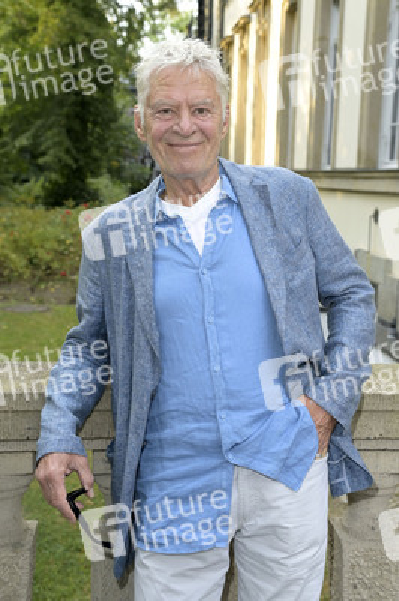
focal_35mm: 50
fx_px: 833
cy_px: 300
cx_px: 200
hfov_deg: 26.9
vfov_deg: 39.6
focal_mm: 50
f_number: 5.6
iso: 500
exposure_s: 1/100
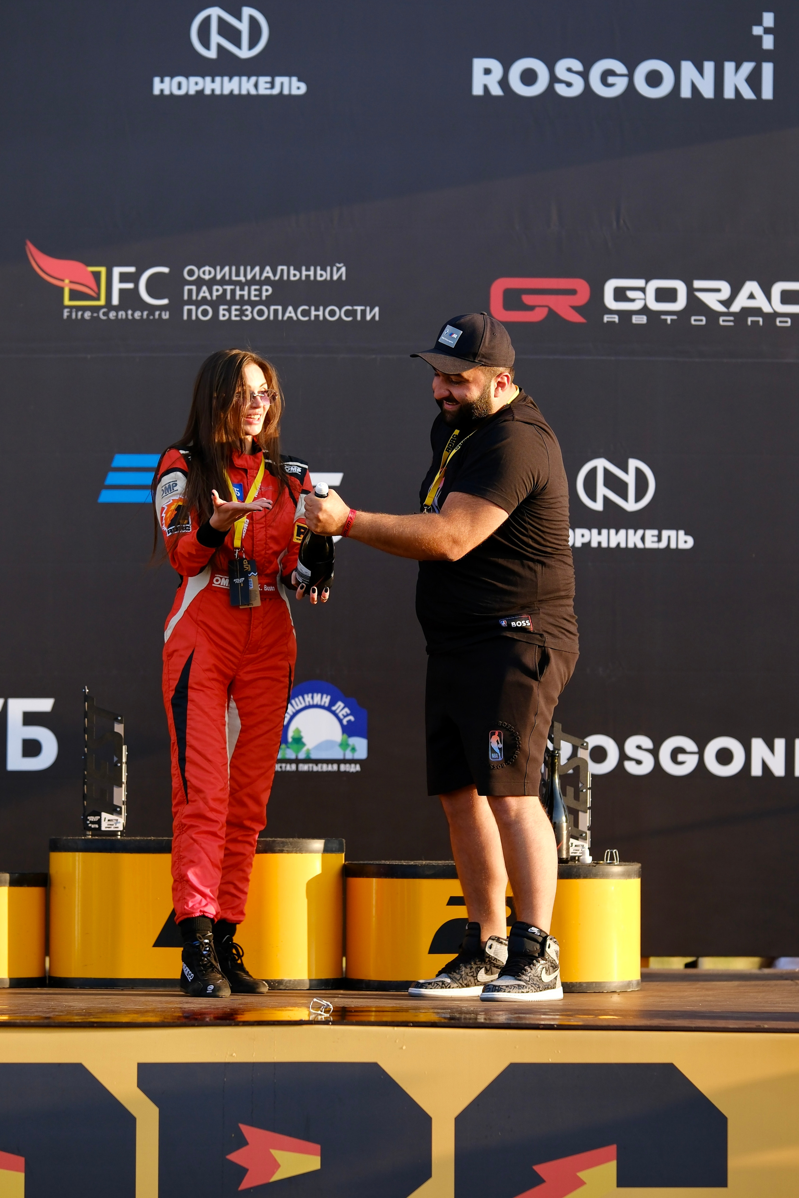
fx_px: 4127
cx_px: 401
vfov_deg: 16.5
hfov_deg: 11.1
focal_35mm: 124
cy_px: 563
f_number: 2
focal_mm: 75
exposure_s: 1/1700
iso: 160
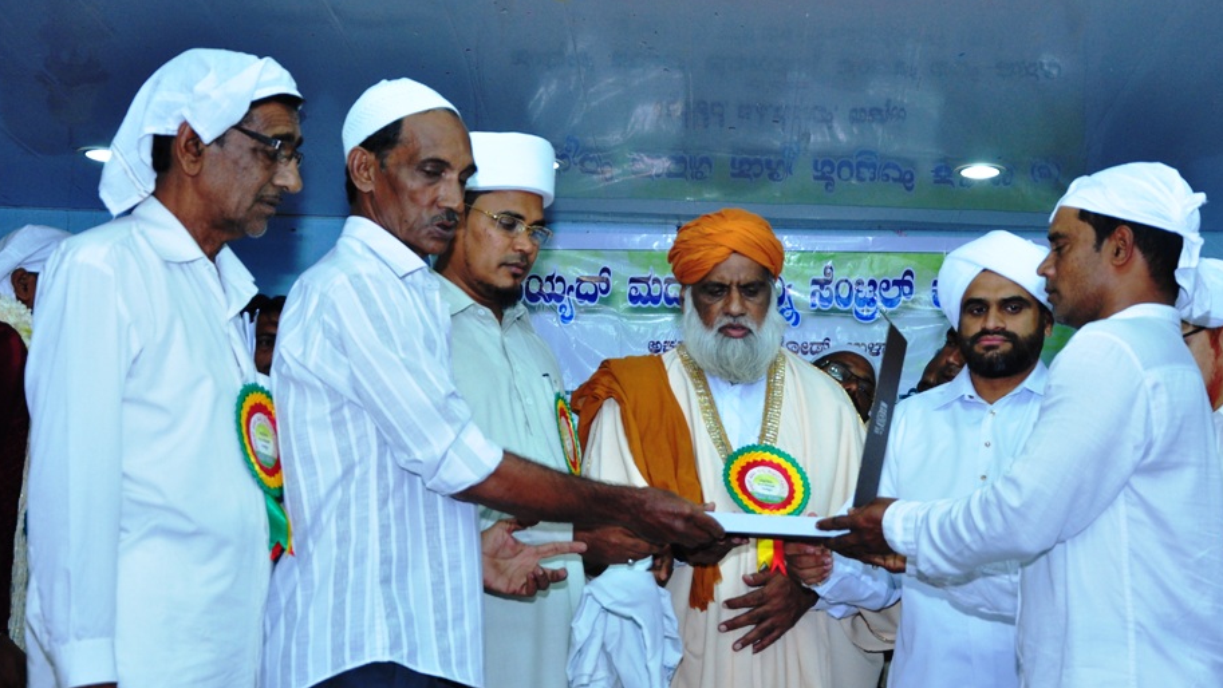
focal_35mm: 62
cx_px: 671
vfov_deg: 19.6
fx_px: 1998
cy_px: 353
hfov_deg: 34.0
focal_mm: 35
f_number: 5.6
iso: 640
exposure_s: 1/125
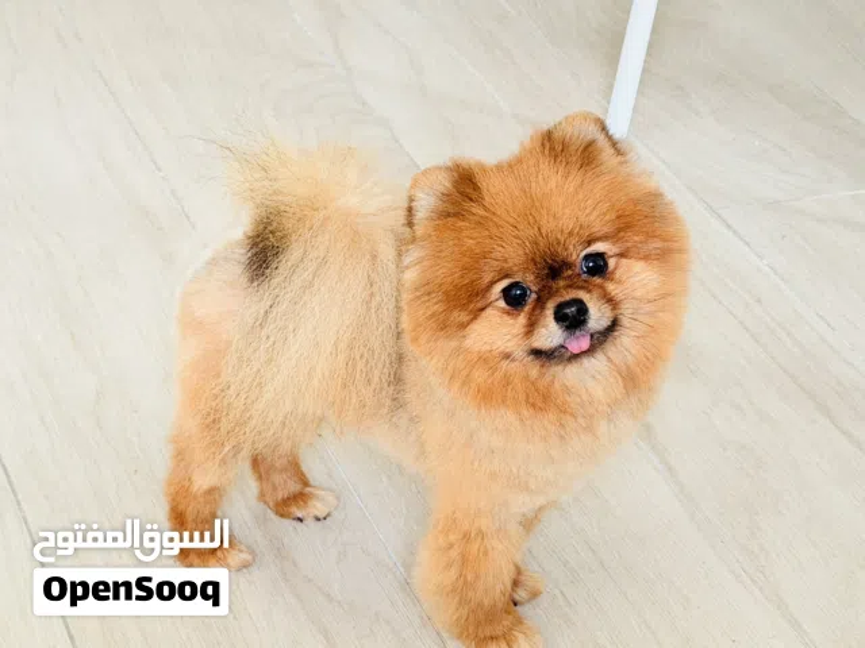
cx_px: 432
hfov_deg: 39.7
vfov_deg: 30.3
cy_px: 324
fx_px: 1199
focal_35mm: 48
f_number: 1.78
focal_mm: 6.76
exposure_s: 1/71
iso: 100
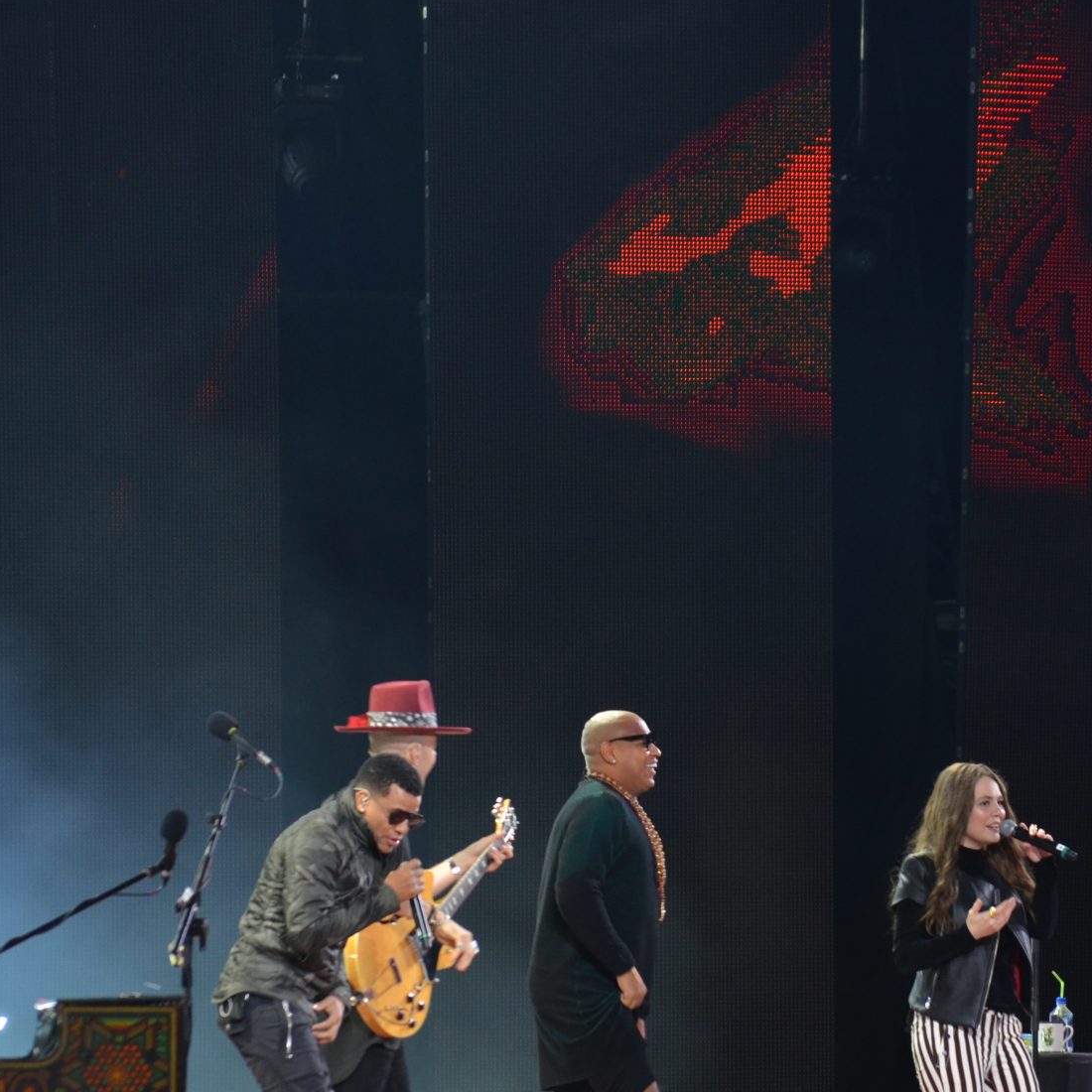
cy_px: 669
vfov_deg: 7.0
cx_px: 663
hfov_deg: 7.0
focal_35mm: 249
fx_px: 8879
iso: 800
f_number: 4.5
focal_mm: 105
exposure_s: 1/125
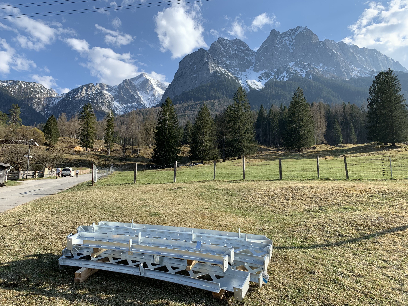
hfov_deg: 67.3
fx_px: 306
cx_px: 204
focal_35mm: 26
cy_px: 153
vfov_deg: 53.1
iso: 25
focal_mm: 4.25
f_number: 1.8
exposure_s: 1/1332
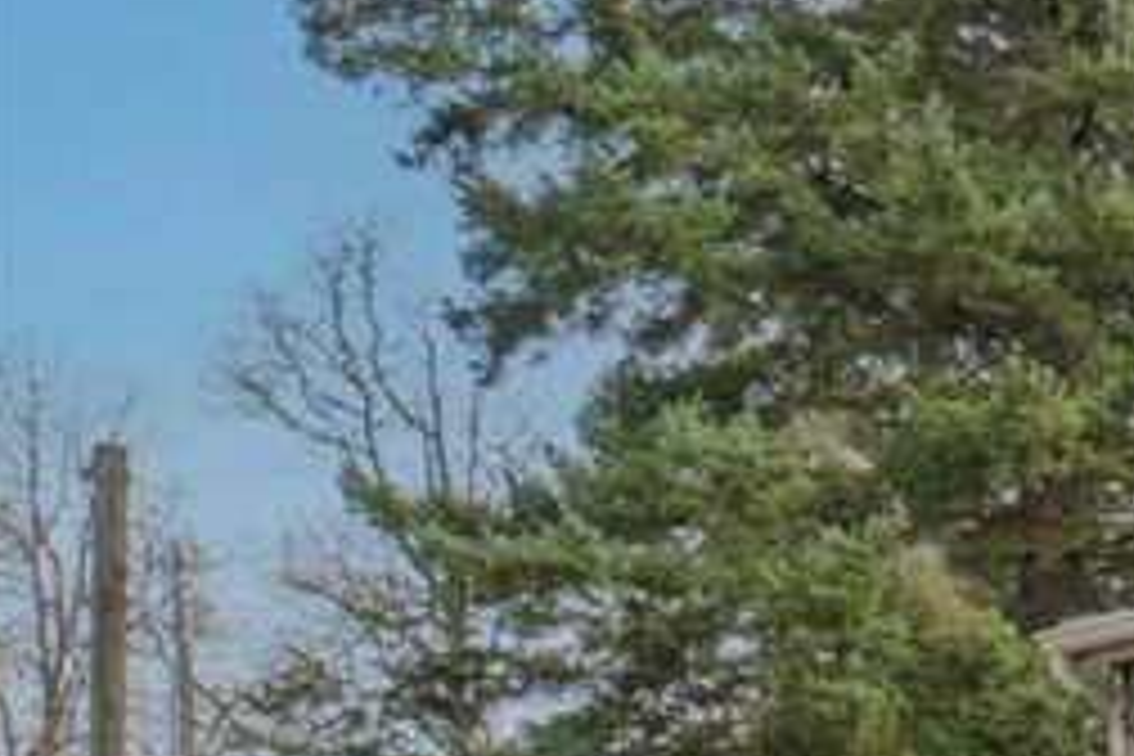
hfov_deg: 11.7
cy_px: 1631
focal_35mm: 122
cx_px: 3132
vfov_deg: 10.2
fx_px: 3843
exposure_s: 1/200
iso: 640
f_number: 9
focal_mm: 15
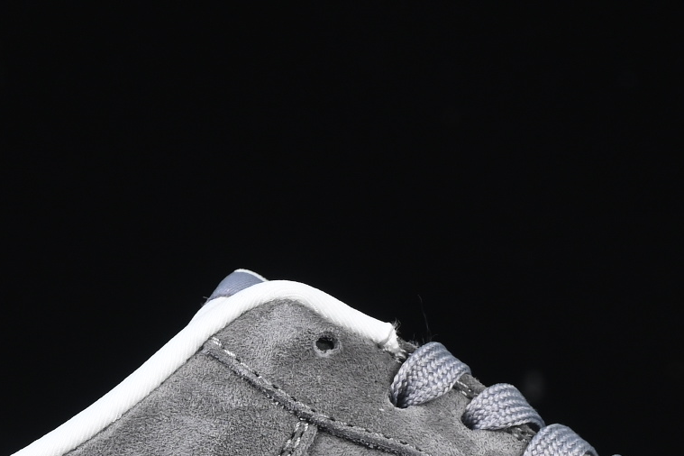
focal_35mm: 275
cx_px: 455
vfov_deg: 5.0
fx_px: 5225
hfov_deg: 7.5
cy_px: 526
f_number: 7.1
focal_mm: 50
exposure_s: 1/60
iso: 160
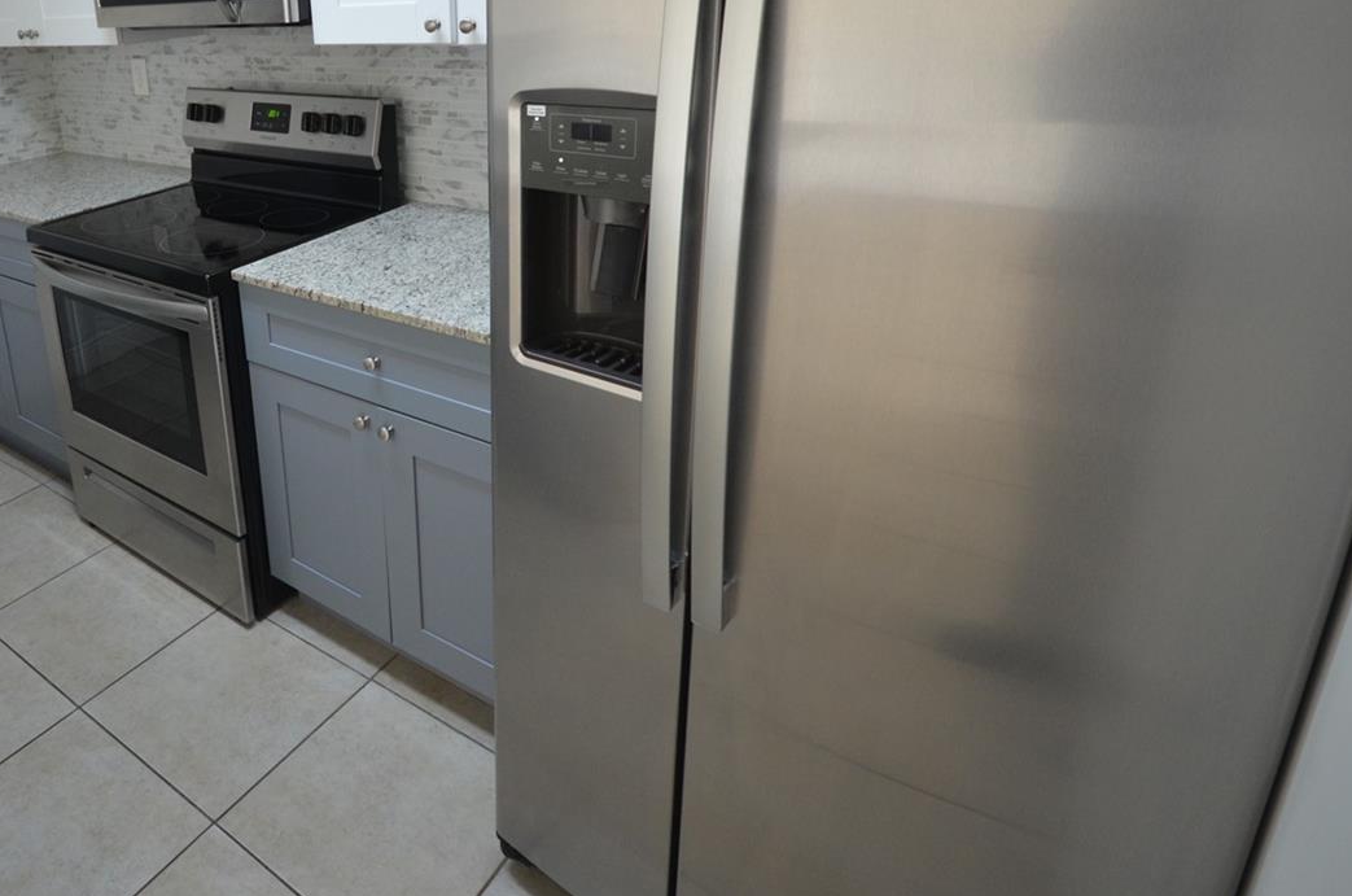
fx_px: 862
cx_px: 332
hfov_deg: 70.9
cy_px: 247
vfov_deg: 52.9
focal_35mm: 23
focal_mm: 10
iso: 720
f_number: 4
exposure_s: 1/60
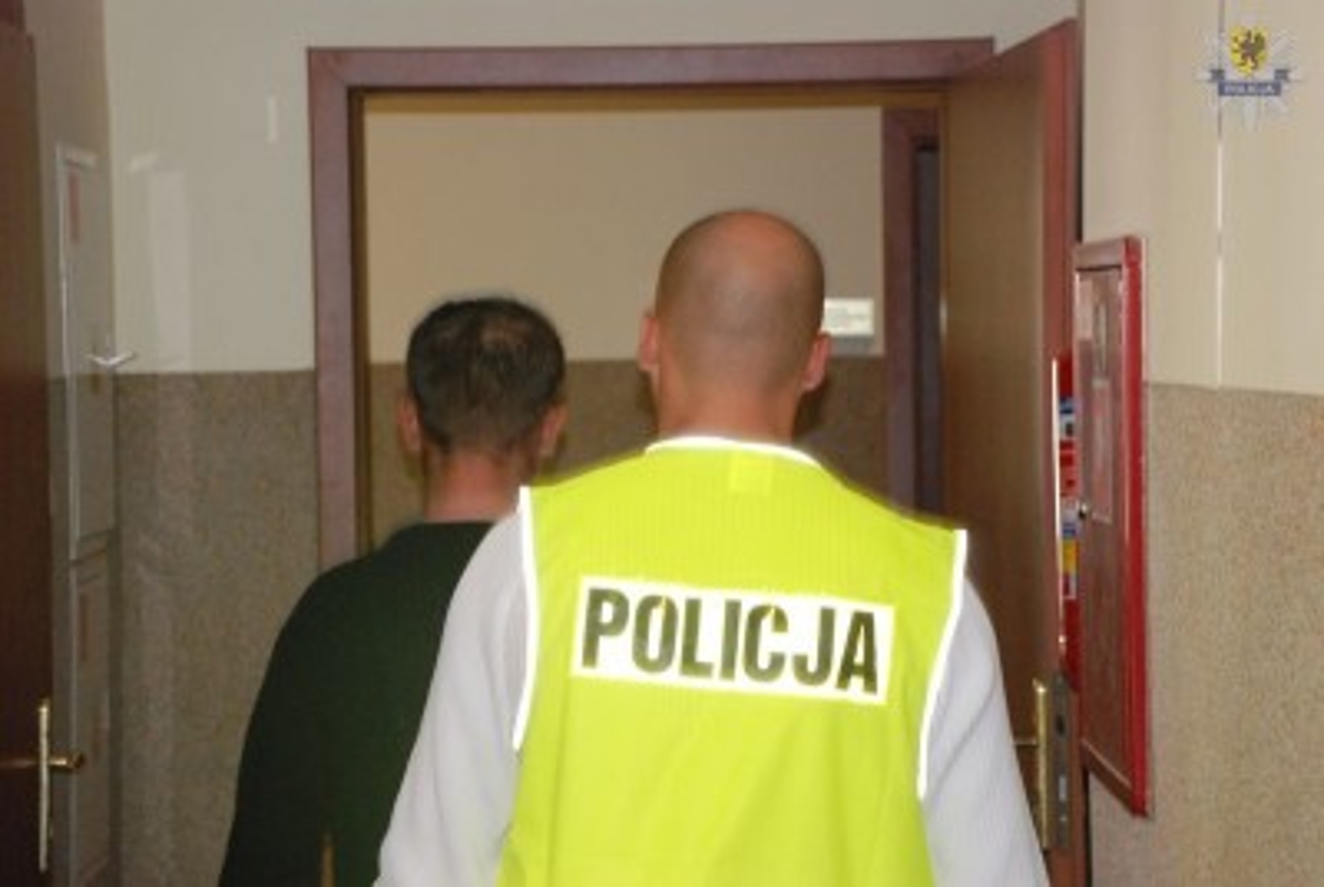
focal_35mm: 99
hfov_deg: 20.6
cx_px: 662
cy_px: 444
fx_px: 3646
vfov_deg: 13.9
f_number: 5.6
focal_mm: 66
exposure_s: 1/20
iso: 1600
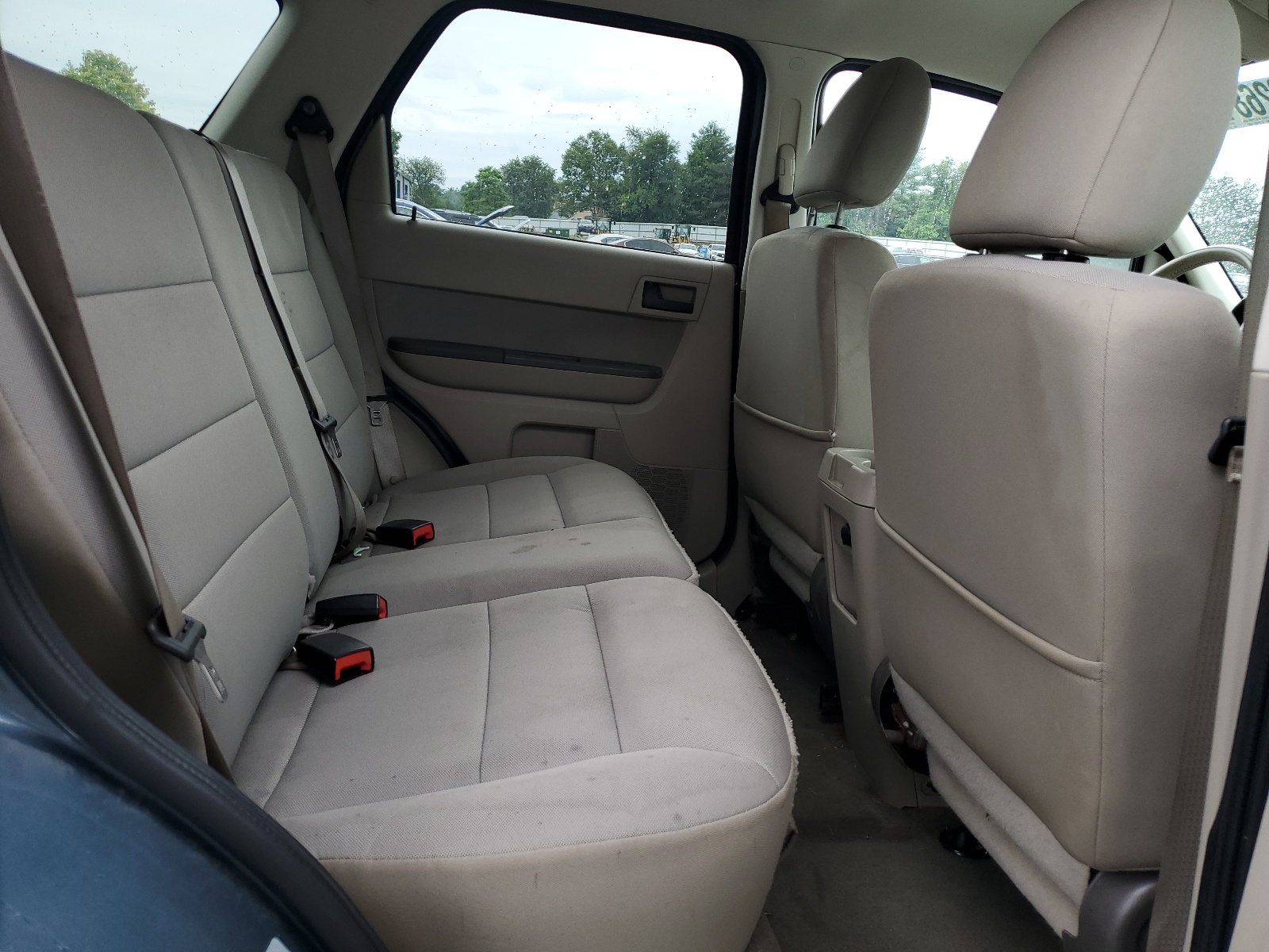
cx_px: 634
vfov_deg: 53.1
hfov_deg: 67.3
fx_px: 953
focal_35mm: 26
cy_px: 476
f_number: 1.5
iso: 50
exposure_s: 1/286
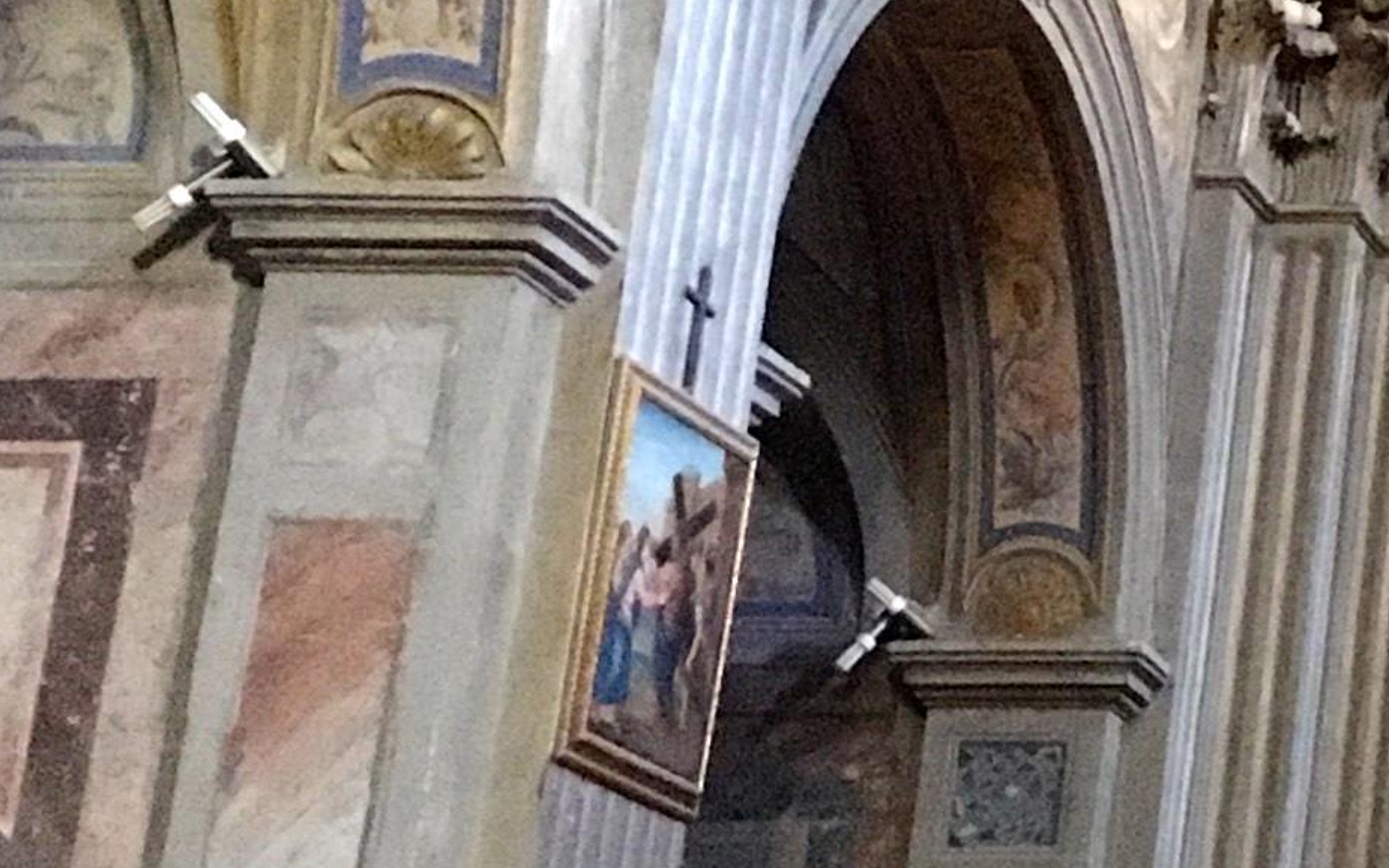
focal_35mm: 134
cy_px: 78
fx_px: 5072
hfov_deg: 13.3
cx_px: 2805
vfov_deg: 9.7
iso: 400
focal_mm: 4.15
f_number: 2.2
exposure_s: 1/17
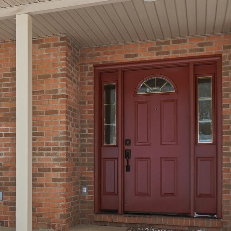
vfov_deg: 36.6
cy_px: 143
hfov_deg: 35.8
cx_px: 51
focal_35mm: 46
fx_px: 347
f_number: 4
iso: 100
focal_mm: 12
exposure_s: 1/4000
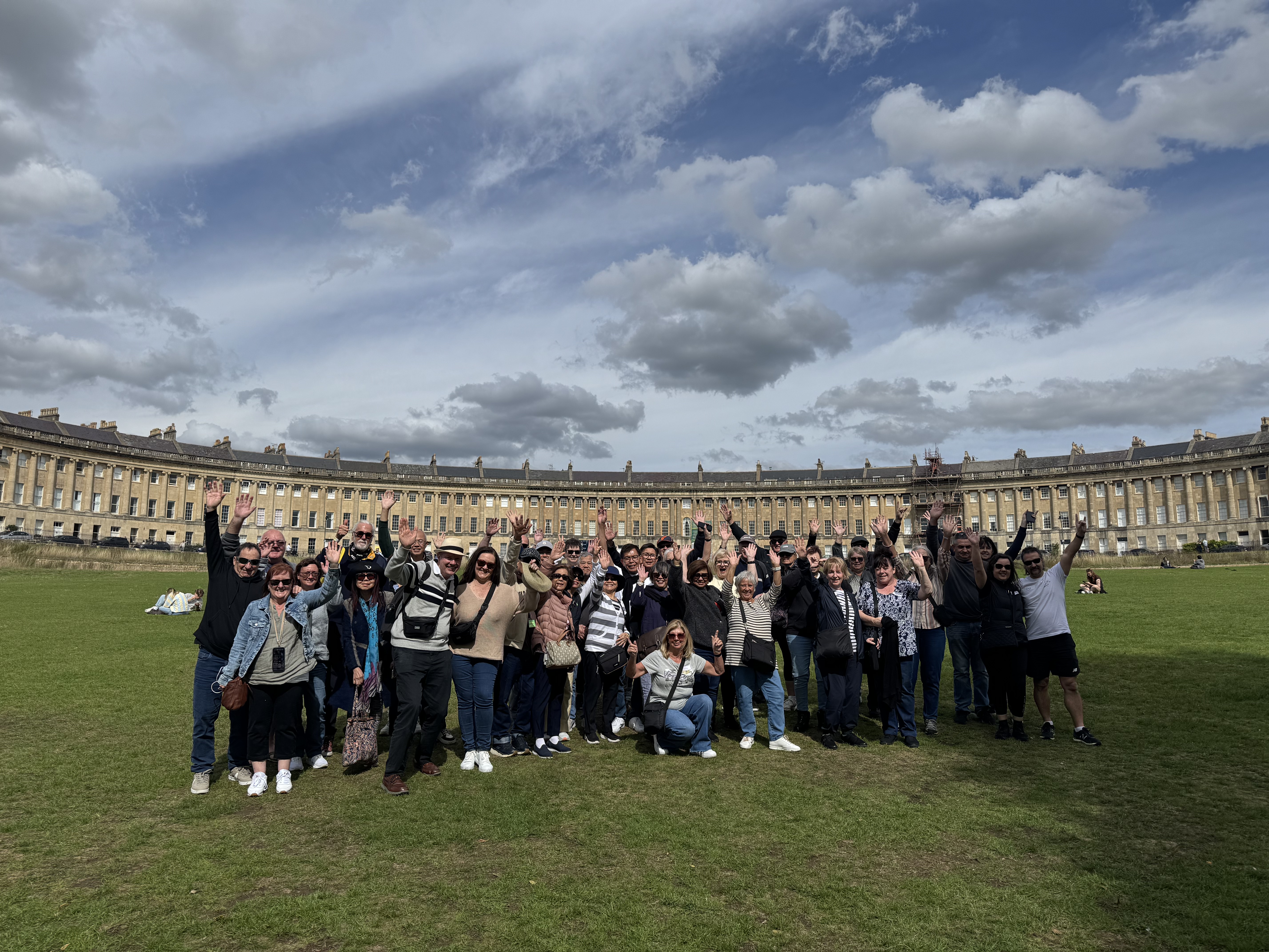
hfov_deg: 71.6
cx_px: 634
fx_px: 880
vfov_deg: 56.8
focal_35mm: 24
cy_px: 476
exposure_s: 1/9009
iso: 80
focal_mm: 6.76
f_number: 1.78
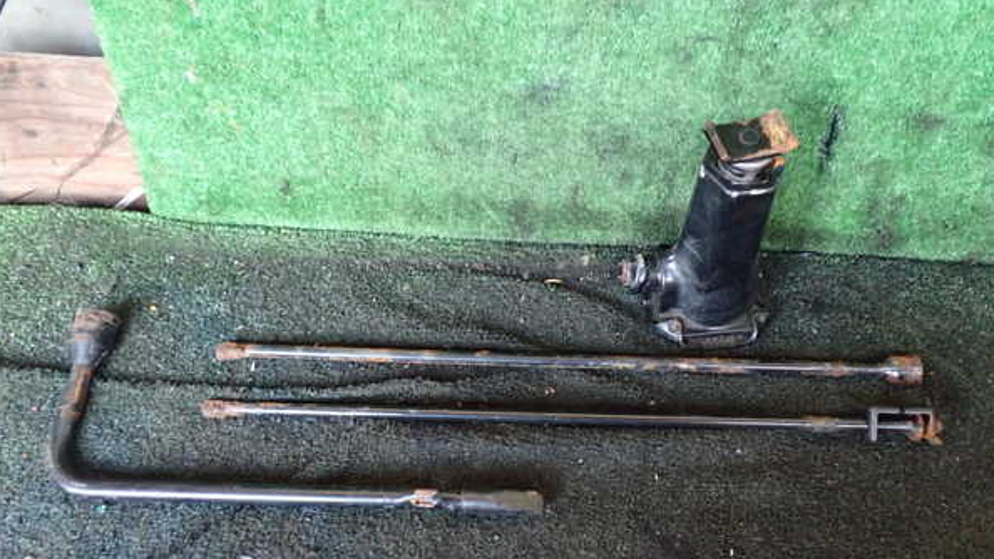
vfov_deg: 35.6
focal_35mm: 33
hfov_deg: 59.5
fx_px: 870
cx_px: 497
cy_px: 280
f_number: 2.3
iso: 640
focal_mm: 5.4
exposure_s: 1/30
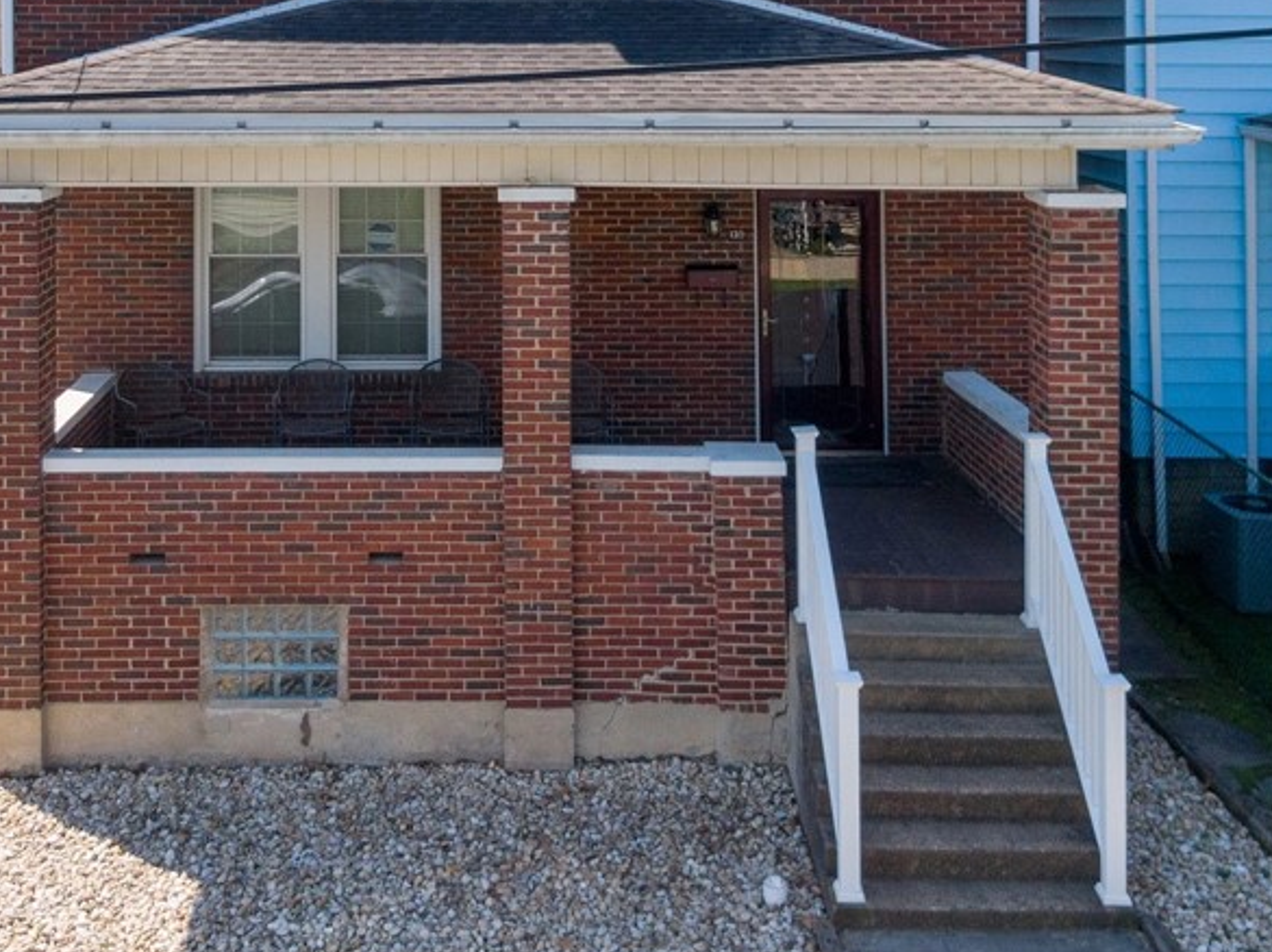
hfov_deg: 44.7
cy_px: 212
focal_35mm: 42
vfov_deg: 33.5
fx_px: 1542
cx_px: 535
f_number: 2.8
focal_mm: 4.39
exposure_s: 1/1250
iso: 100
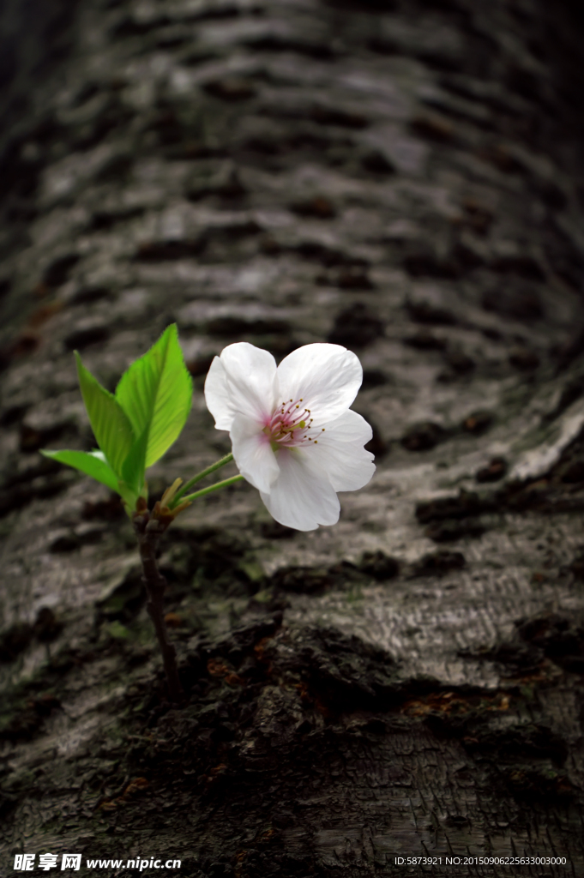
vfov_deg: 29.9
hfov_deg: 20.1
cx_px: 292
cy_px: 439
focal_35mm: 68
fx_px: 1645
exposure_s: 1/125
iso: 200
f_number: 8
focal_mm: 45
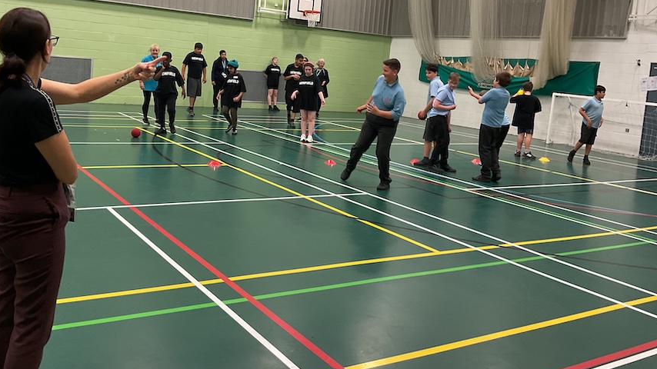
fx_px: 644
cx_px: 308
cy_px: 122
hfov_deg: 54.0
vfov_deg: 31.7
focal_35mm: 37
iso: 64
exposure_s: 1/50
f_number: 1.8
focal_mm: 3
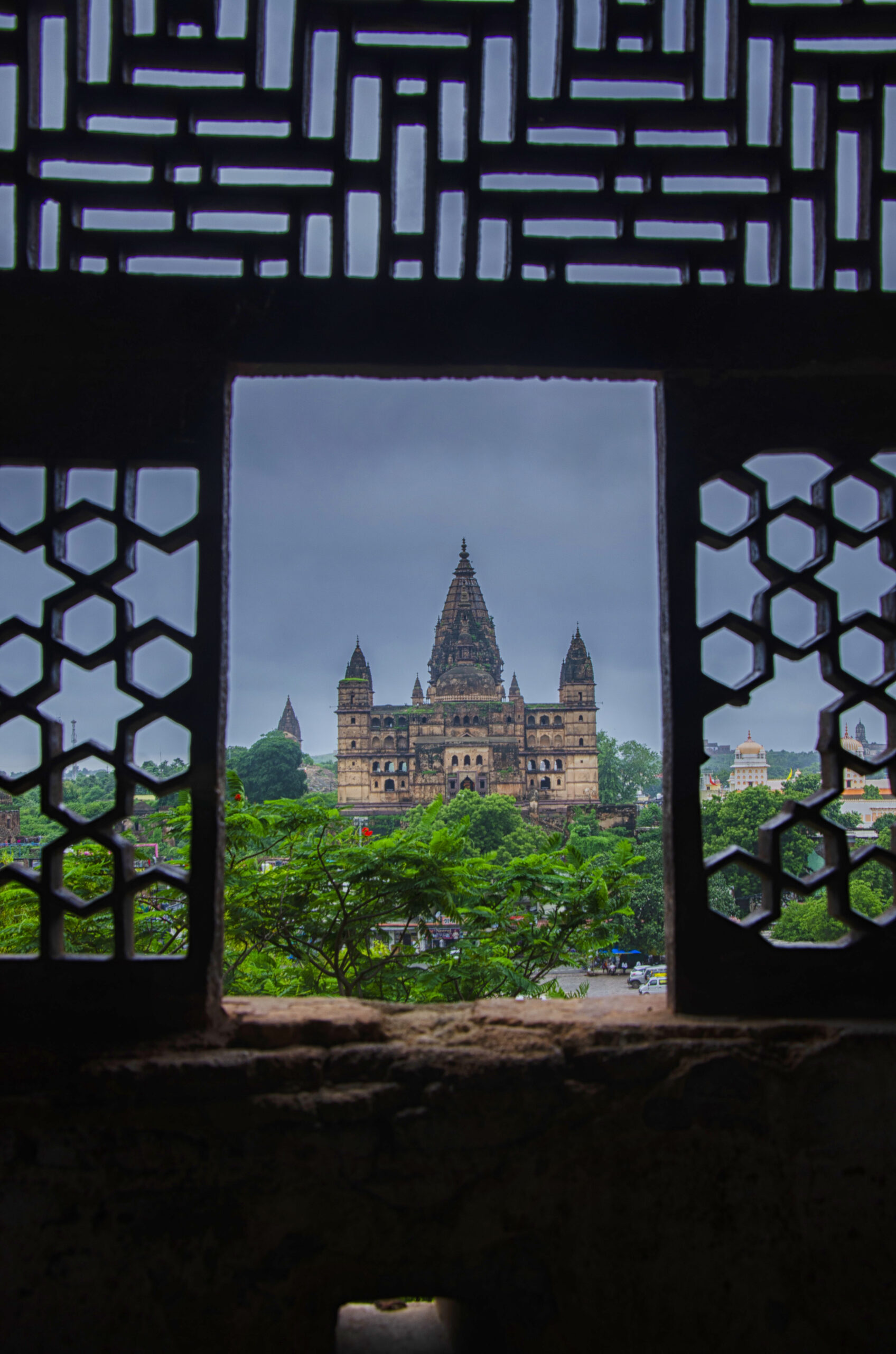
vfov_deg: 49.6
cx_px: 448
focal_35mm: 39
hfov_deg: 34.1
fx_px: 1462
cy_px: 677
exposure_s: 1/40
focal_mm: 26
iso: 100
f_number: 10
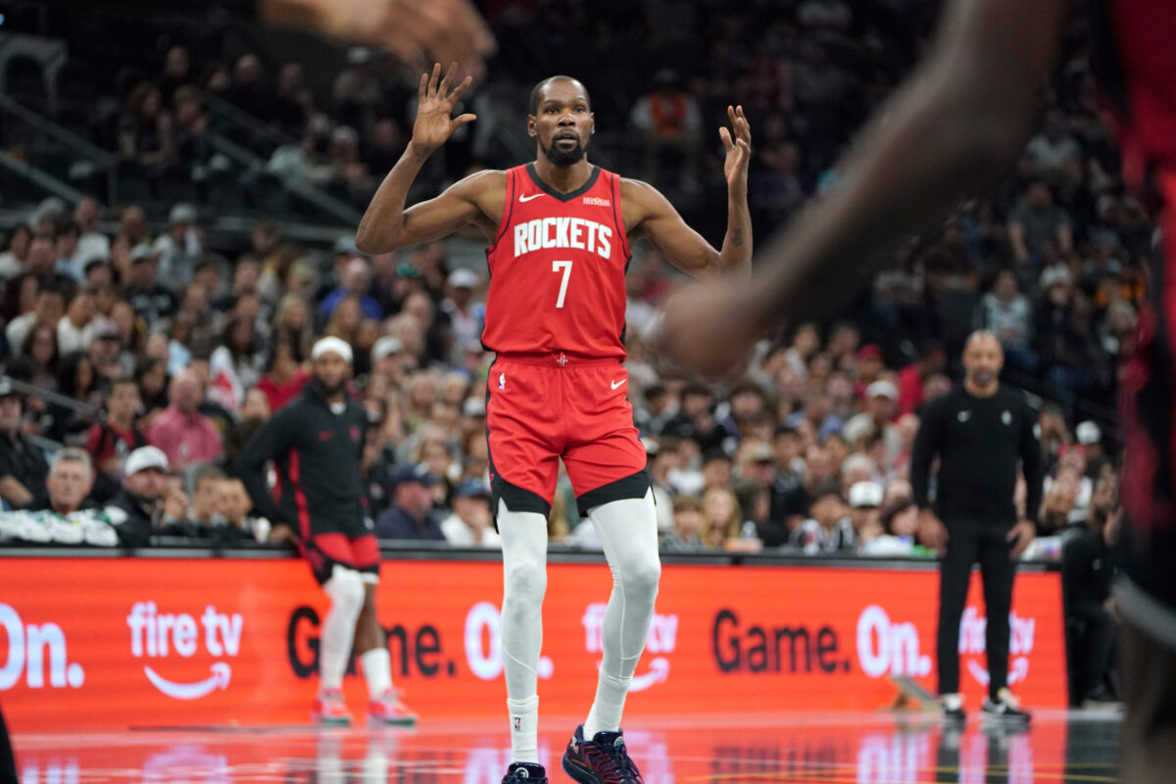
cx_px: 588
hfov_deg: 12.8
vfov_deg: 8.5
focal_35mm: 161
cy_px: 392
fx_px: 5259
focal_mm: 161
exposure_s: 1/1600
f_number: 2.8
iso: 2500
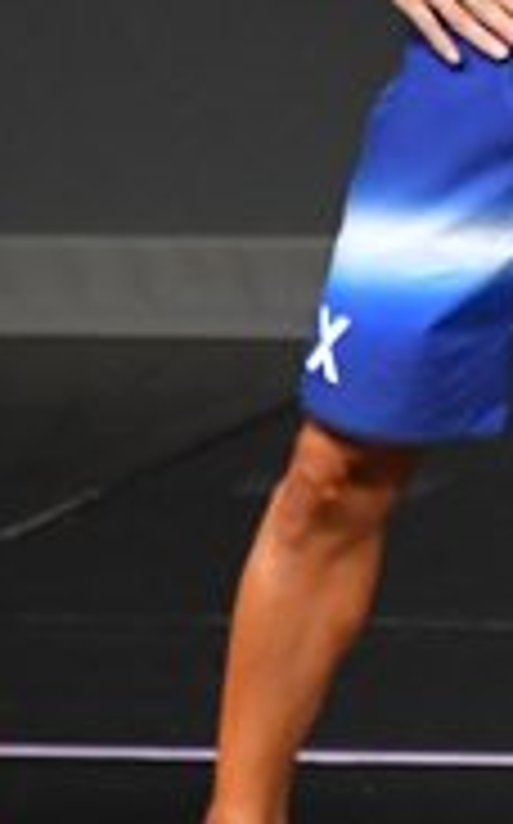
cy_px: 45
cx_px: 1267
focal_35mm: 1358
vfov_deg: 1.5
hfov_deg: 1.0
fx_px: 30450
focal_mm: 210
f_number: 5.6
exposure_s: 1/400
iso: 4000
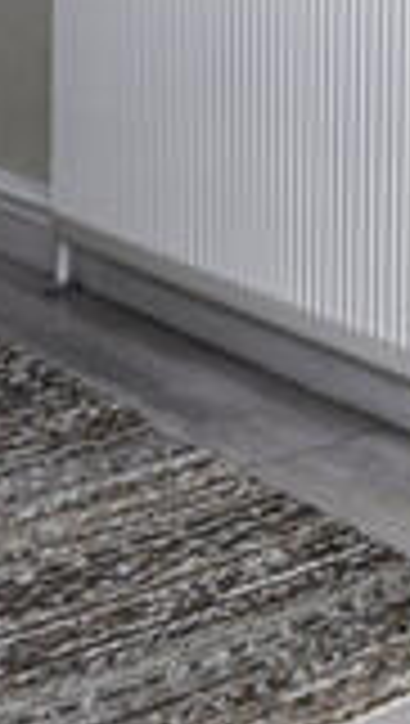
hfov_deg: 9.5
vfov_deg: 21.1
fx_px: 1791
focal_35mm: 93
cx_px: 1307
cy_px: -178
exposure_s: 1/125
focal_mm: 14
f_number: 7.1
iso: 320
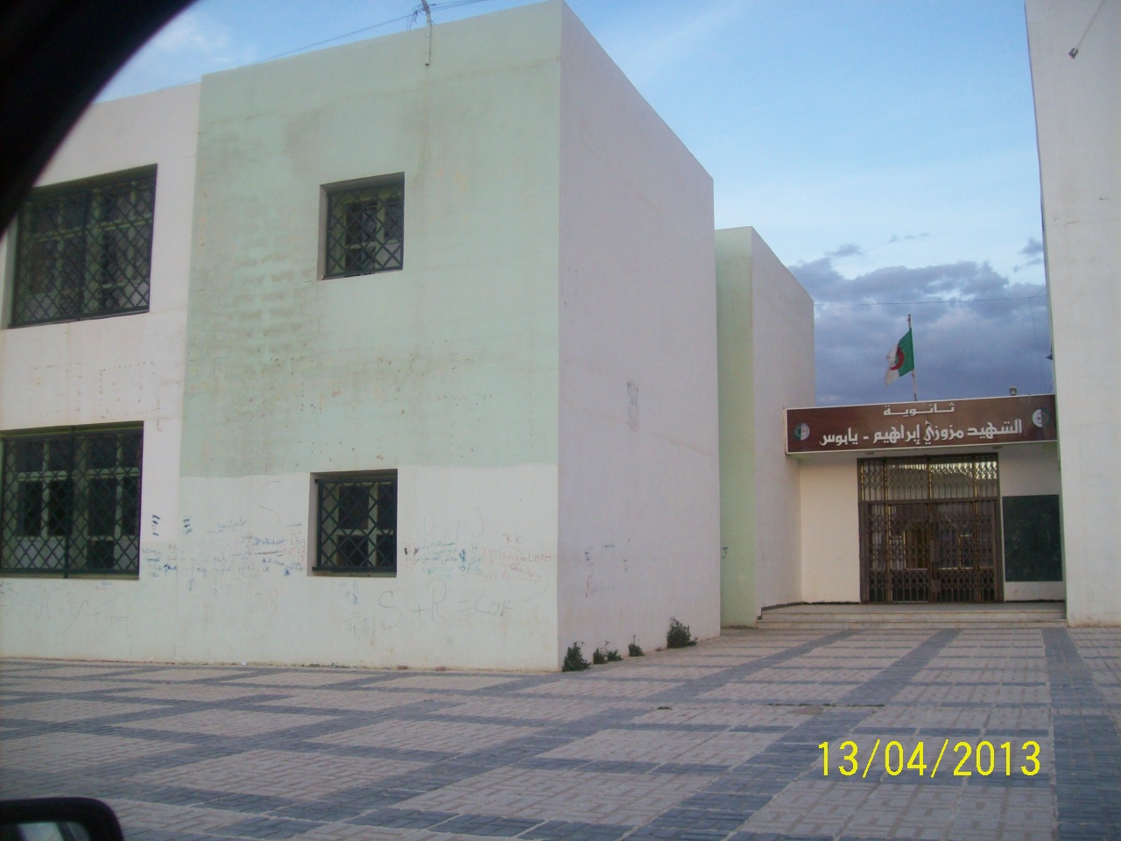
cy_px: 420
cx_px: 560
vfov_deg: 39.7
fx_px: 1166
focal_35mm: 36
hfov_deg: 51.4
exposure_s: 1/167
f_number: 2.7
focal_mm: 6
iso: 80
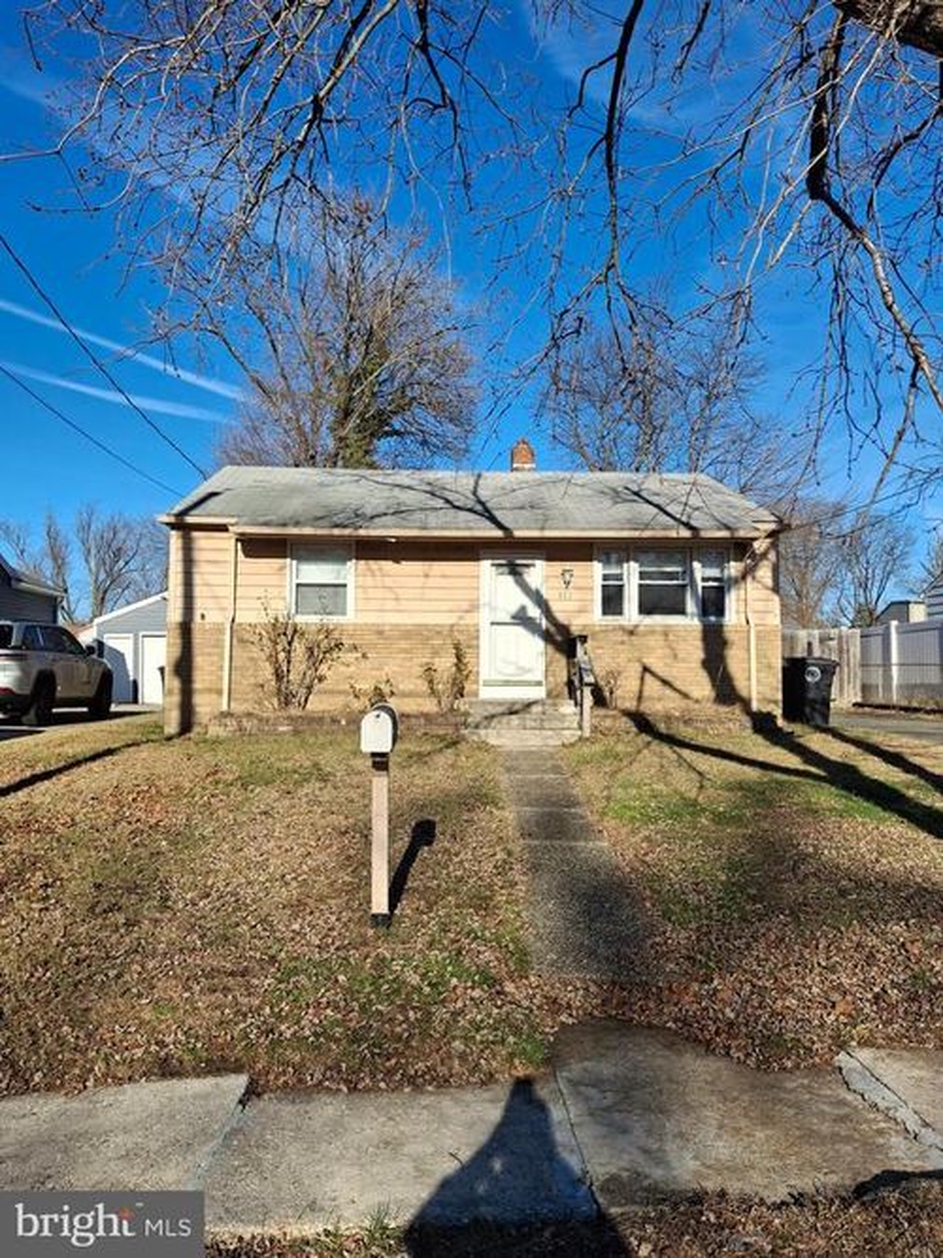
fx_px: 908
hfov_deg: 54.9
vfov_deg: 69.4
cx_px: 472
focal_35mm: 25
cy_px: 629
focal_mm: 4.69
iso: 25
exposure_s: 1/1437
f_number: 1.8
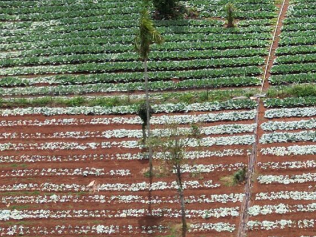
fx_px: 1013
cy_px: -131
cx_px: 270
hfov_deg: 17.5
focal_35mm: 111
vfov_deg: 12.6
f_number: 1.7
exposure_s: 1/3000
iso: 150
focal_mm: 6.72
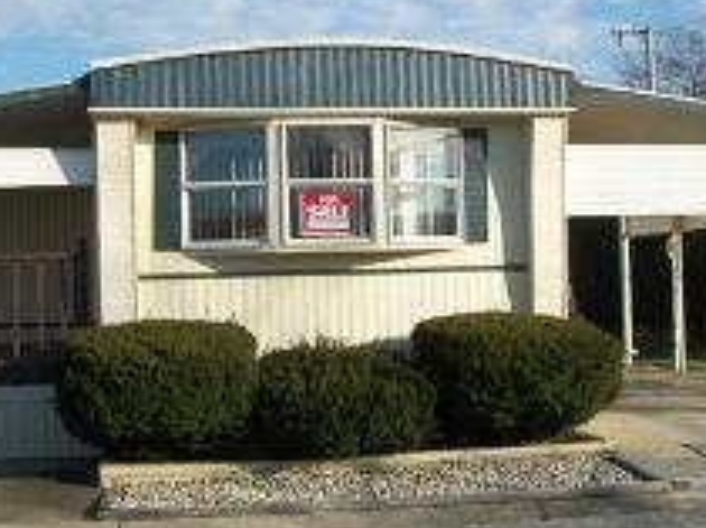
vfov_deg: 23.9
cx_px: 383
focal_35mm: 61
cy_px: 215
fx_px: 1243
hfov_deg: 31.7
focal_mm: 5.7
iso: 80
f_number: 8.8
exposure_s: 1/160
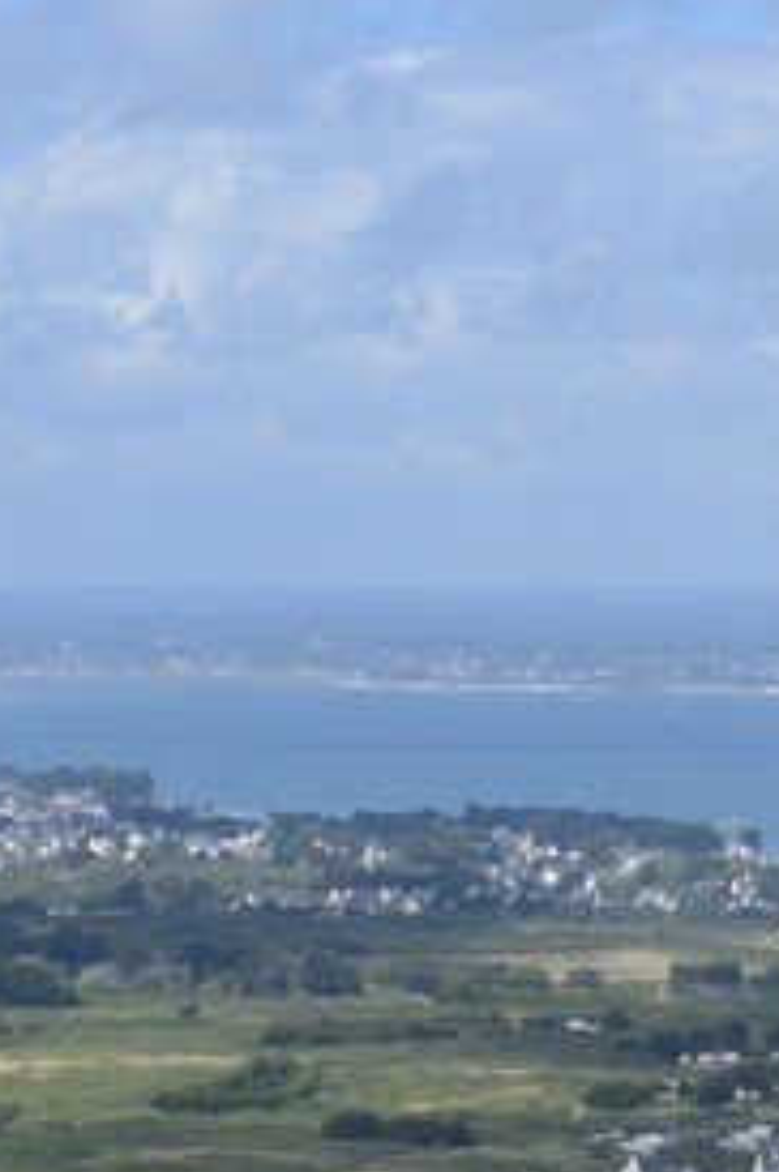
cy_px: 3345
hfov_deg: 6.9
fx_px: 6085
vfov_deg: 9.2
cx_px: -1032
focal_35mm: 187
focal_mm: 32
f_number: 9
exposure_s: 1/640
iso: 400
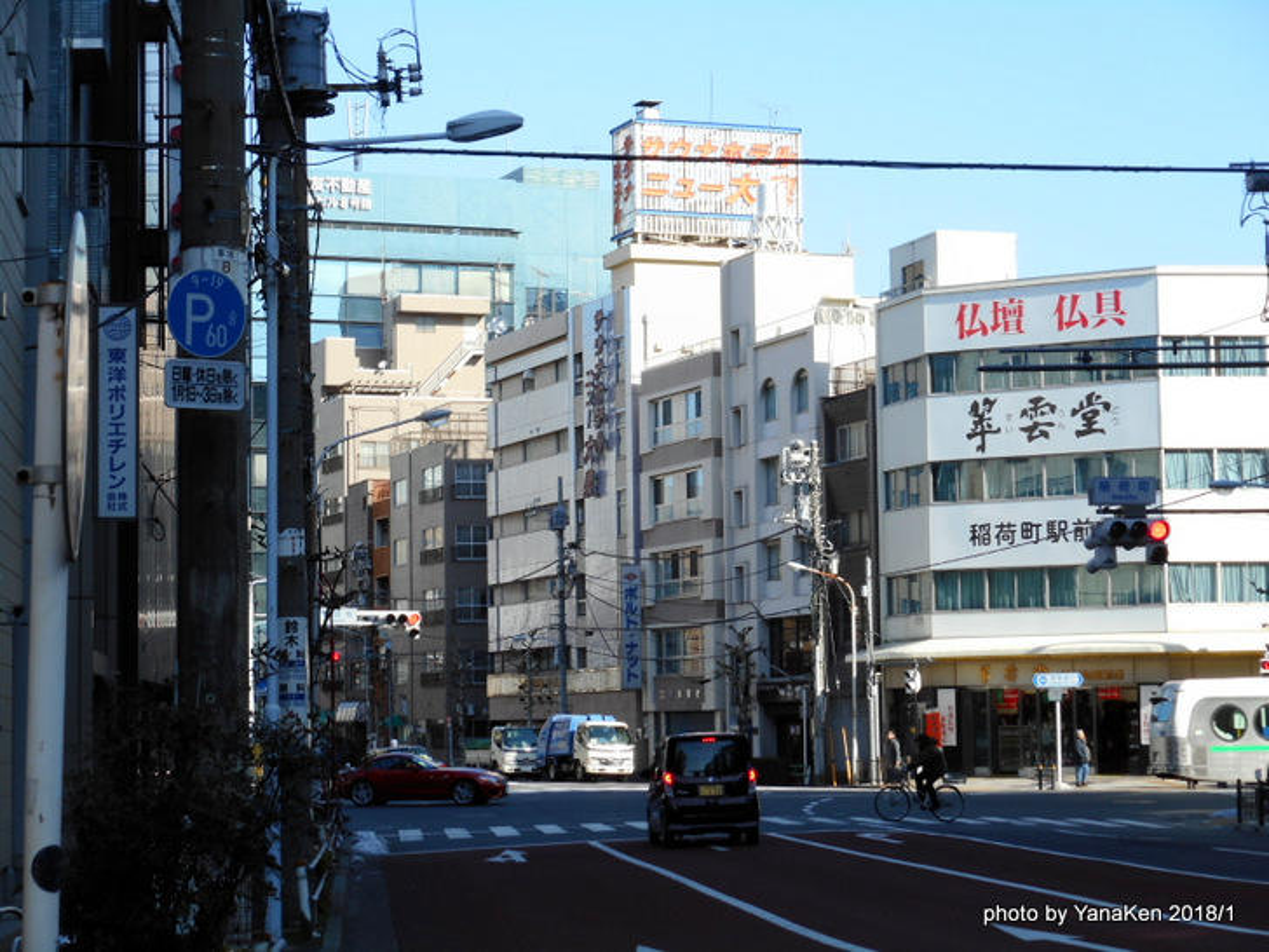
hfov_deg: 22.0
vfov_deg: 16.6
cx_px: 634
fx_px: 3263
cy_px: 476
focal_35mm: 89
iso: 80
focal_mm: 15.9
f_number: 5.6
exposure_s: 1/200
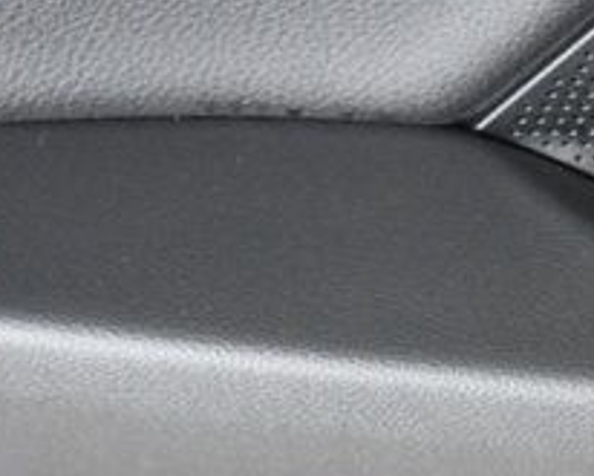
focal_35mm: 312
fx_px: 5488
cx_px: 882
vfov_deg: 5.0
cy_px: -40
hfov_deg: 6.1
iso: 2500
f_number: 5
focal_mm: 45
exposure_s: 1/100
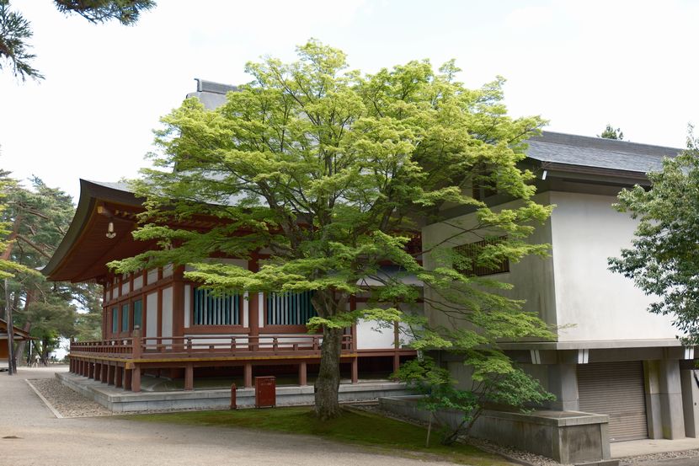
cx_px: 350
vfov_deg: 36.9
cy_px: 233
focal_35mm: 36
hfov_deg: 53.1
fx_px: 699
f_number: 2.8
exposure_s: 1/500
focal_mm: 24.2
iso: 250
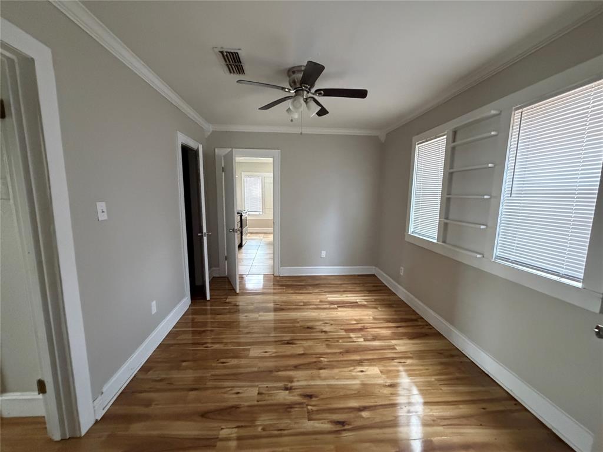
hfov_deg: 102.1
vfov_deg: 85.7
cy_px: 226
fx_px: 244
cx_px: 302
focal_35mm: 14
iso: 1000
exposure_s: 1/60
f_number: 2.2
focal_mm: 2.22
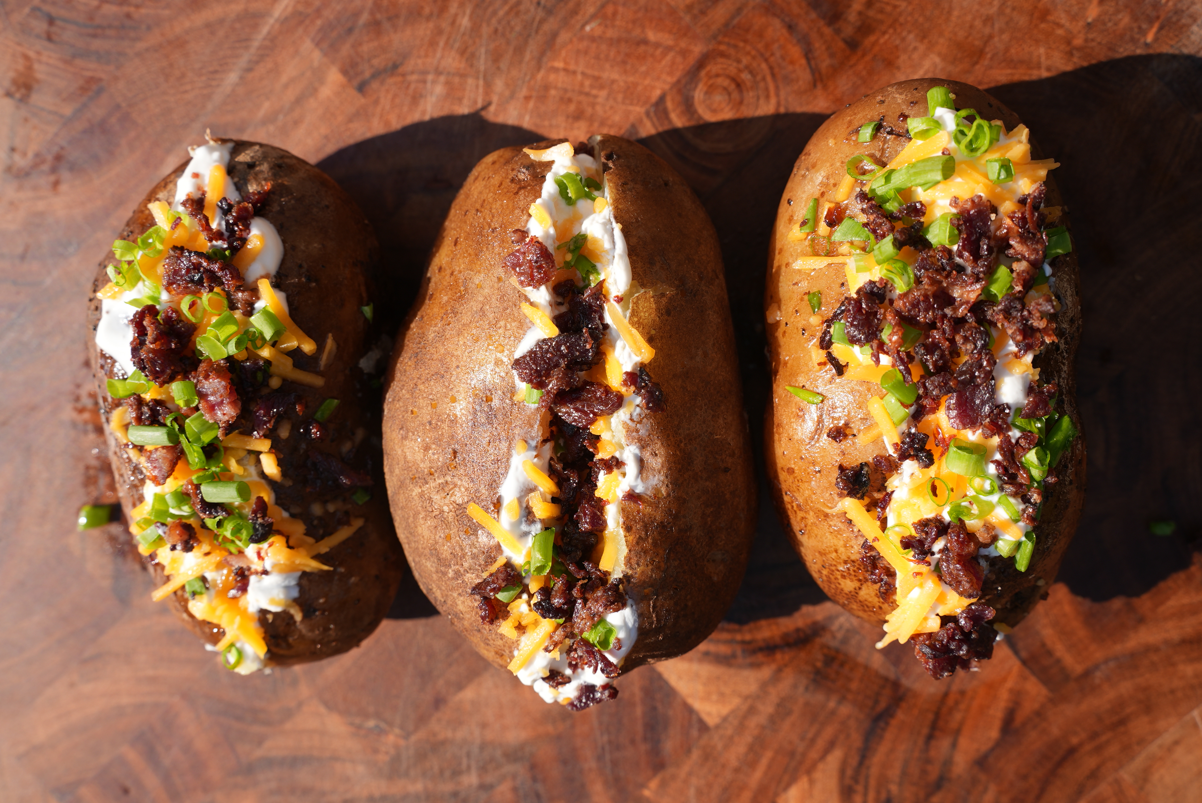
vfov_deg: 38.9
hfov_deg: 55.8
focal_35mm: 34
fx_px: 1136
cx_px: 601
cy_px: 402
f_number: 6.3
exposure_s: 1/160
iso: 80
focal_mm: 34
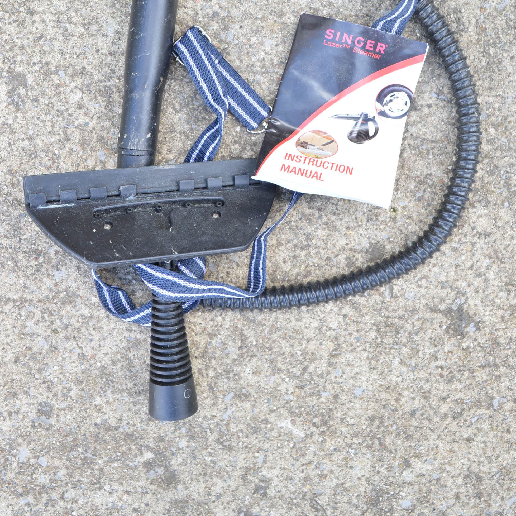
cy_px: 149
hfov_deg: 36.1
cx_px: 262
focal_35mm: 47
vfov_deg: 35.5
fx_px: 793
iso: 200
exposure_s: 1/50
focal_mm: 24
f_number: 7.1
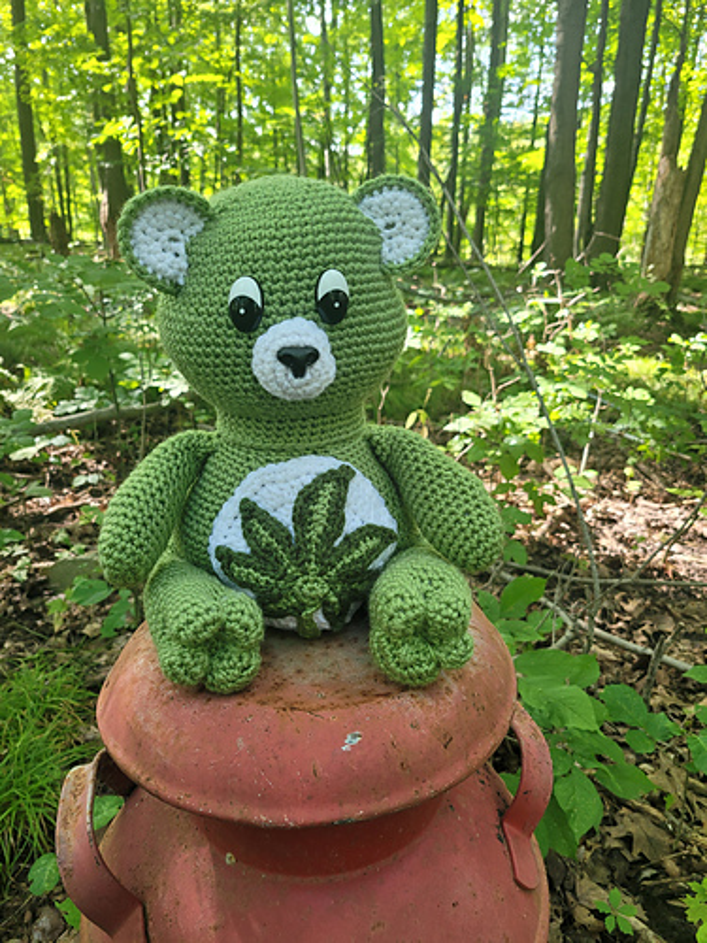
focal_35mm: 26
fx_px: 708
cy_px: 472
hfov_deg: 53.1
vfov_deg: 67.3
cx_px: 354
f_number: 1.8
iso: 100
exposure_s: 1/120
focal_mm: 5.4
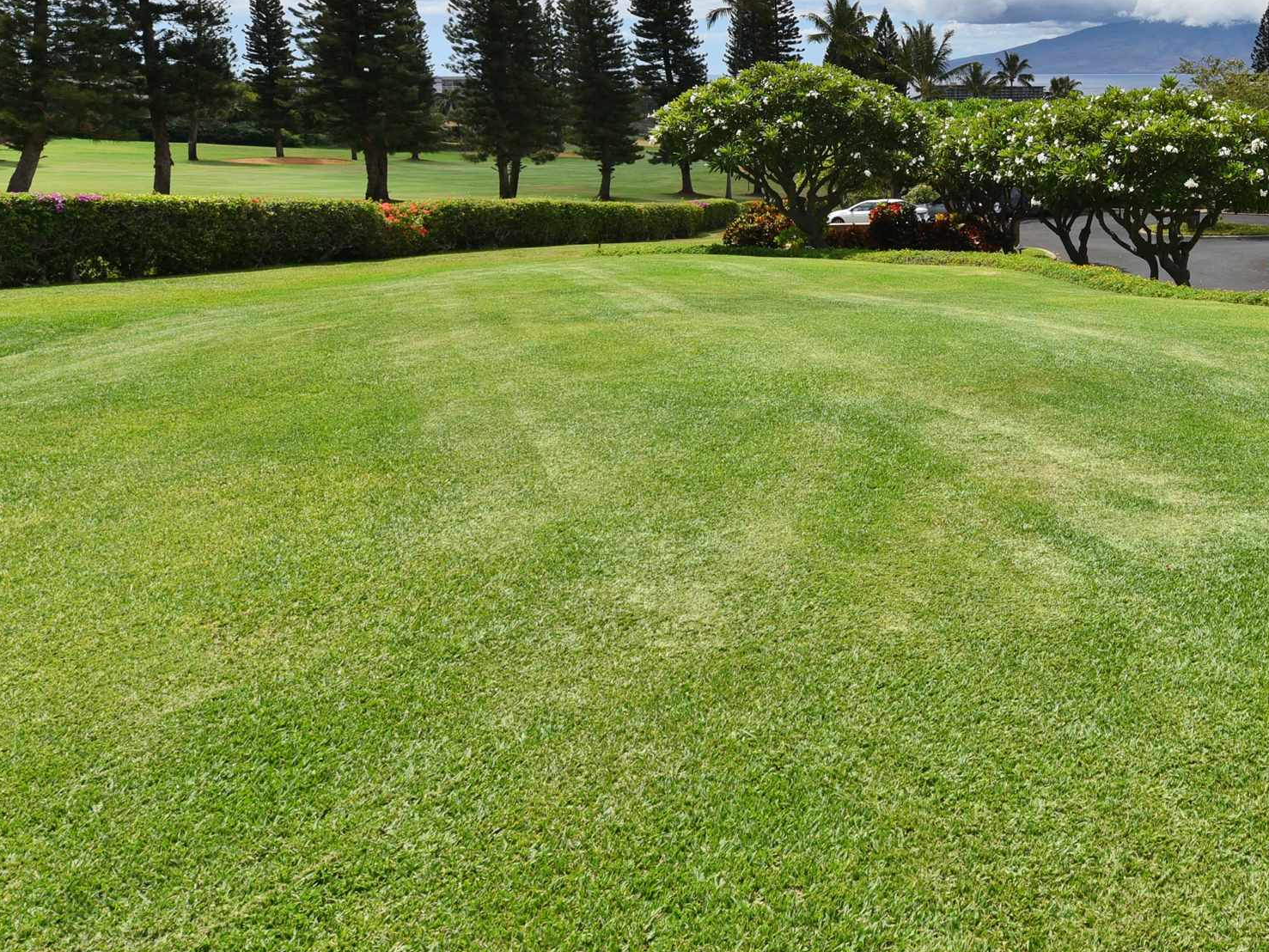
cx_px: 1111
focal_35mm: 36
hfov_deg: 46.9
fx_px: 1320
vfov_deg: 38.0
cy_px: 176
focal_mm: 18
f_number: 13
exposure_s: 1/200
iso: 100
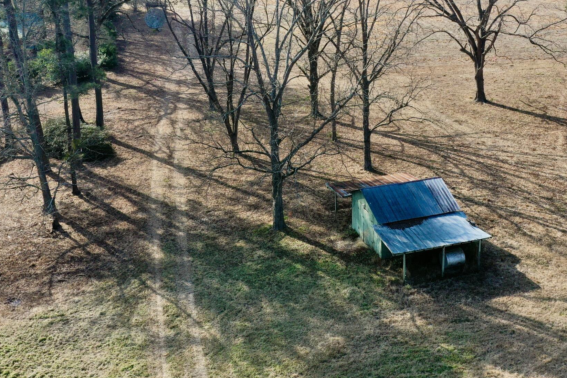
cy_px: 163
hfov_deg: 38.7
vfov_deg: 26.5
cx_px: 347
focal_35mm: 51
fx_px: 803
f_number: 6.3
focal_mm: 10.26
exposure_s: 1/400
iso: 100
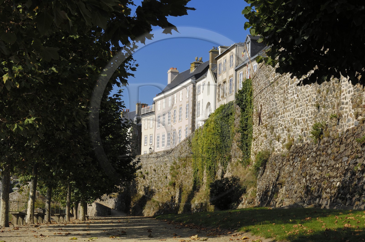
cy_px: 121
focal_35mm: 68
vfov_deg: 20.1
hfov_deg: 29.9
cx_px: 182
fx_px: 683
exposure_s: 1/160
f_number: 12
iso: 100
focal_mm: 45
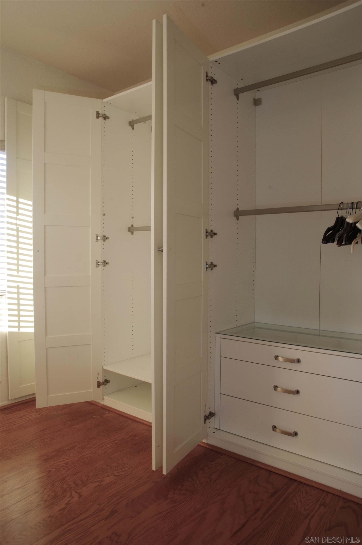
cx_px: 181
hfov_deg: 51.2
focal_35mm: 25
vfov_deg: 71.6
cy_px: 272
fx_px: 378
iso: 400
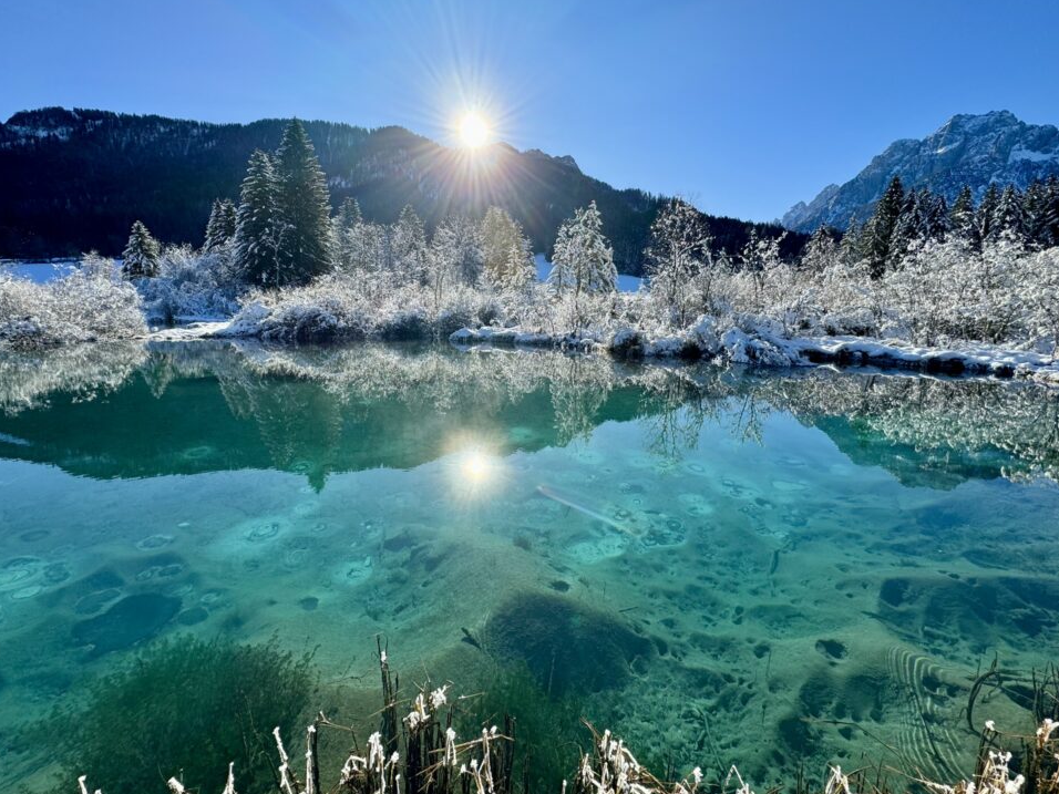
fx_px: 459
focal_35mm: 15
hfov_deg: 98.2
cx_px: 526
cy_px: 377
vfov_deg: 81.7
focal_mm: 2.22
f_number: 2.2
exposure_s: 1/1370
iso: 50
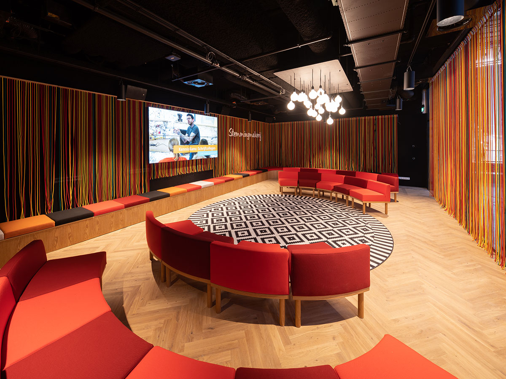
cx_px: 253
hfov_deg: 84.7
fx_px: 278
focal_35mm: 19
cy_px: 190
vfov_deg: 68.7
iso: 200
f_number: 4
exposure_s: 1/8
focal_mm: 24
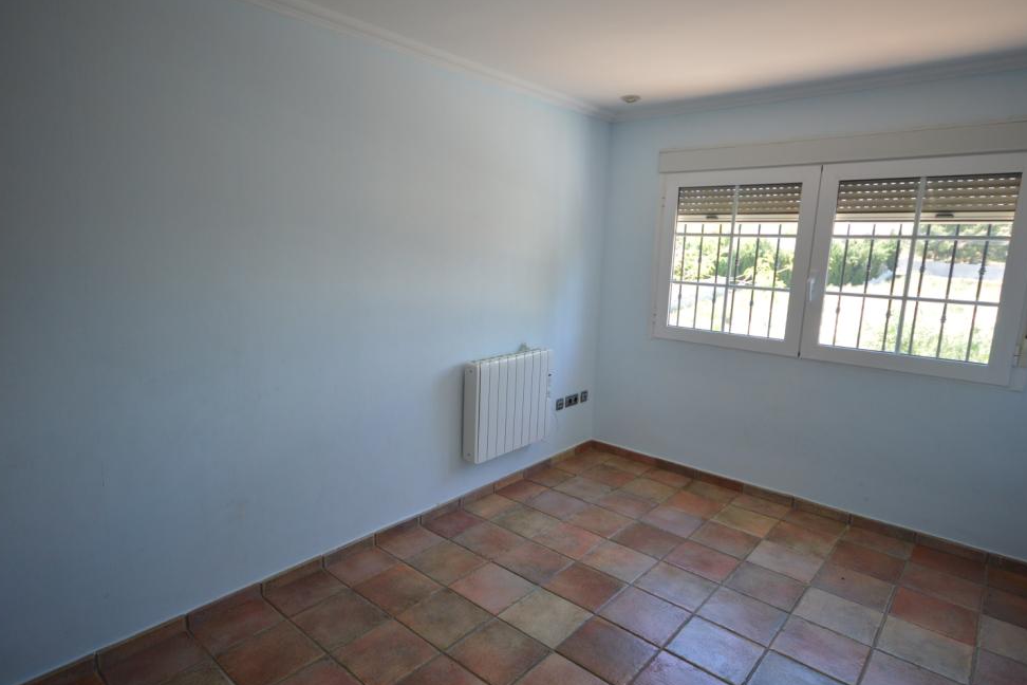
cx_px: 499
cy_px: 339
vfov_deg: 60.6
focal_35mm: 21
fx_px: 586
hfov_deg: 82.5
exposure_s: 1/80
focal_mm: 13
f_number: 4.5
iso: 400
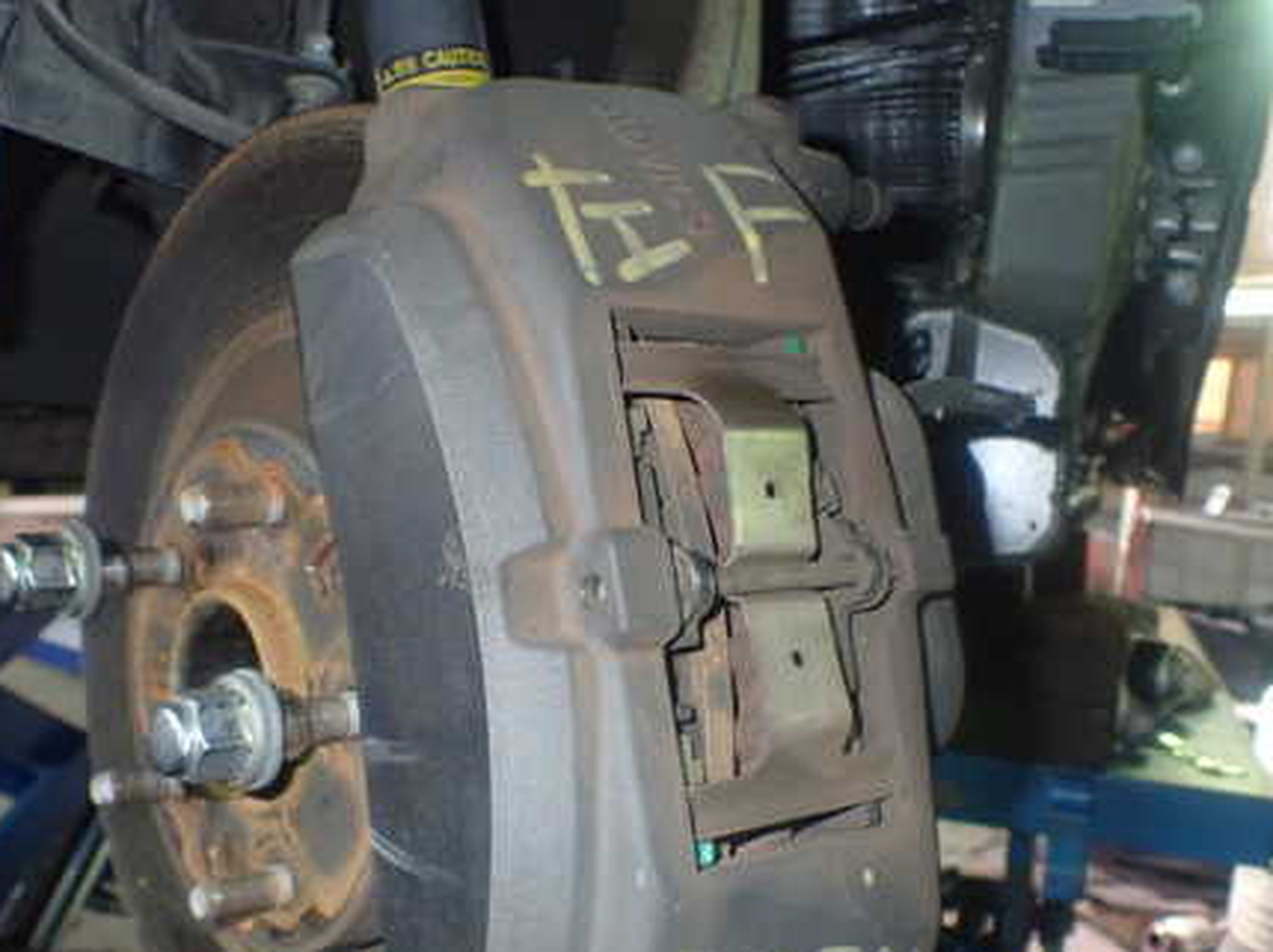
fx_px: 1543
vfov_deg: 34.1
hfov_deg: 44.8
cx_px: 620
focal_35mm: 42
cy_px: 593
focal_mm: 5.4
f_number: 6.3
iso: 800
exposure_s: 1/30
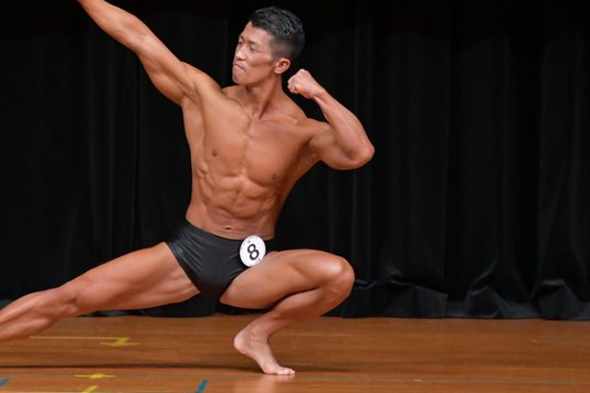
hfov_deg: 4.5
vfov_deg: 3.0
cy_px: 170
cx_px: 224
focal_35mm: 457
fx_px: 7489
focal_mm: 210
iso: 4000
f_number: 5.6
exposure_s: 1/400
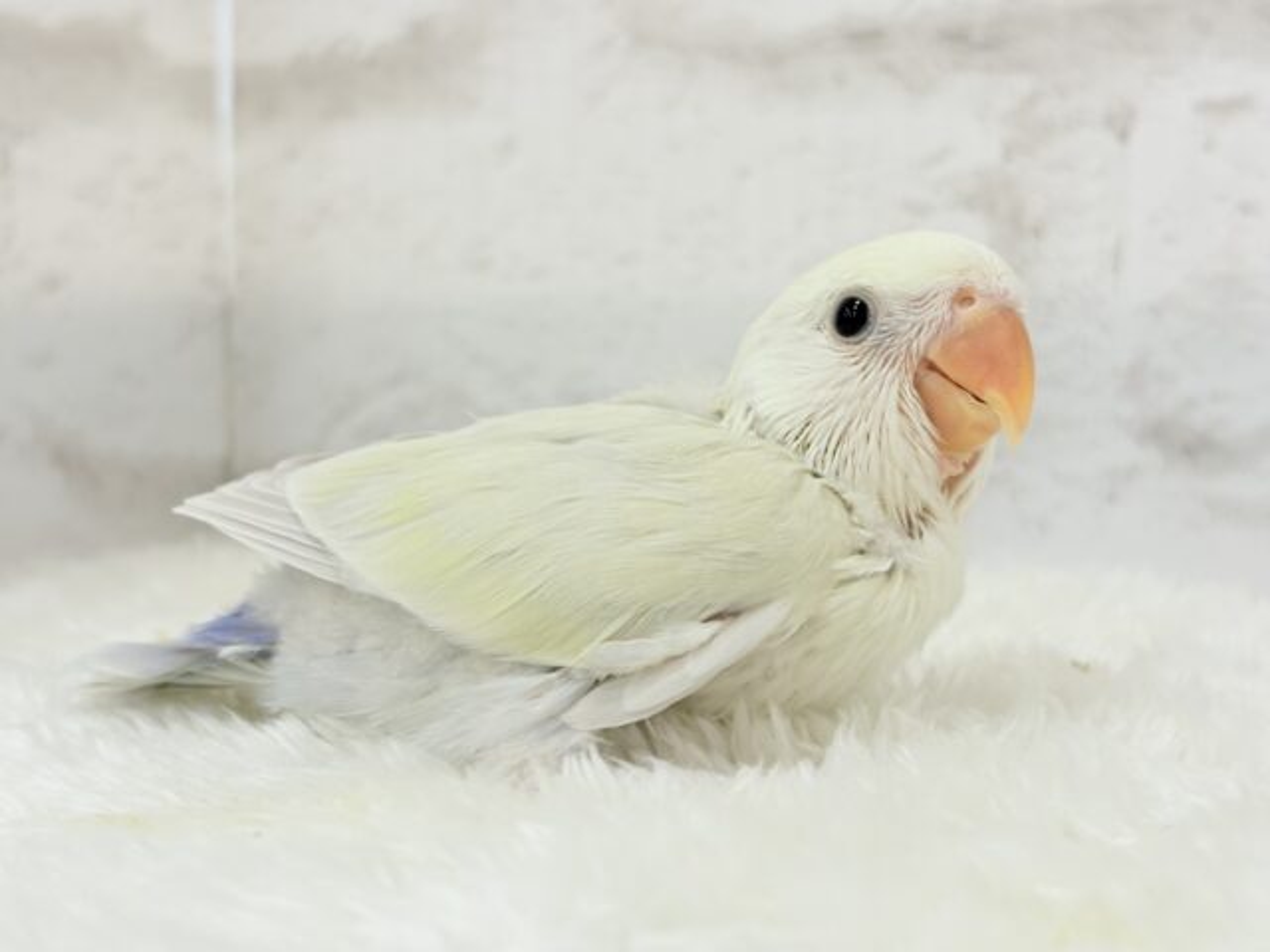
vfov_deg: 28.0
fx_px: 1908
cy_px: 476
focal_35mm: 52
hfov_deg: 36.8
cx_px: 635
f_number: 1.6
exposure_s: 1/100
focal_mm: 5.96
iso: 80
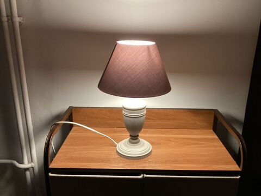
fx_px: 234
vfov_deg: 45.4
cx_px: 130
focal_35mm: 31
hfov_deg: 58.4
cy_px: 98
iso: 320
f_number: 2.4
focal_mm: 3.3
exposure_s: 1/60
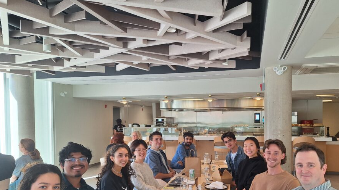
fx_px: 261
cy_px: 128
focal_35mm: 29
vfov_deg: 39.7
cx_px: 194
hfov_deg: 65.7
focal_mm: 5.54
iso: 50
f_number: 1.8
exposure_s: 1/120
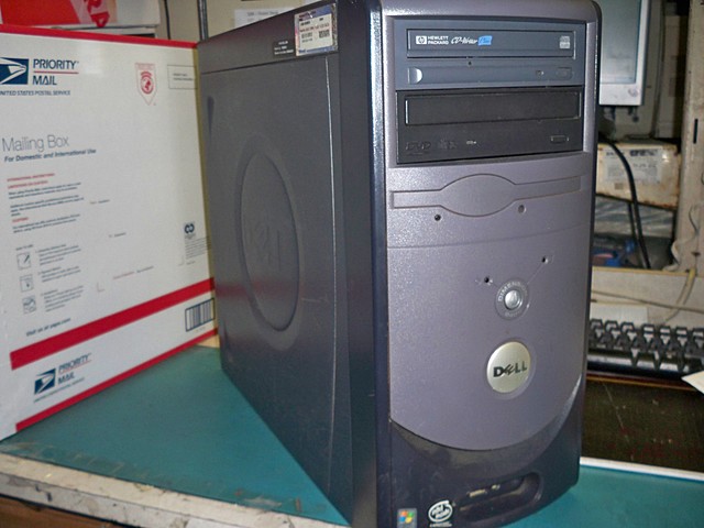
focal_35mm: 35
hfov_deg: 52.6
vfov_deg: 40.7
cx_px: 352
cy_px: 264
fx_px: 712
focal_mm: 6.3
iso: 200
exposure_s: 1/60
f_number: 3.1
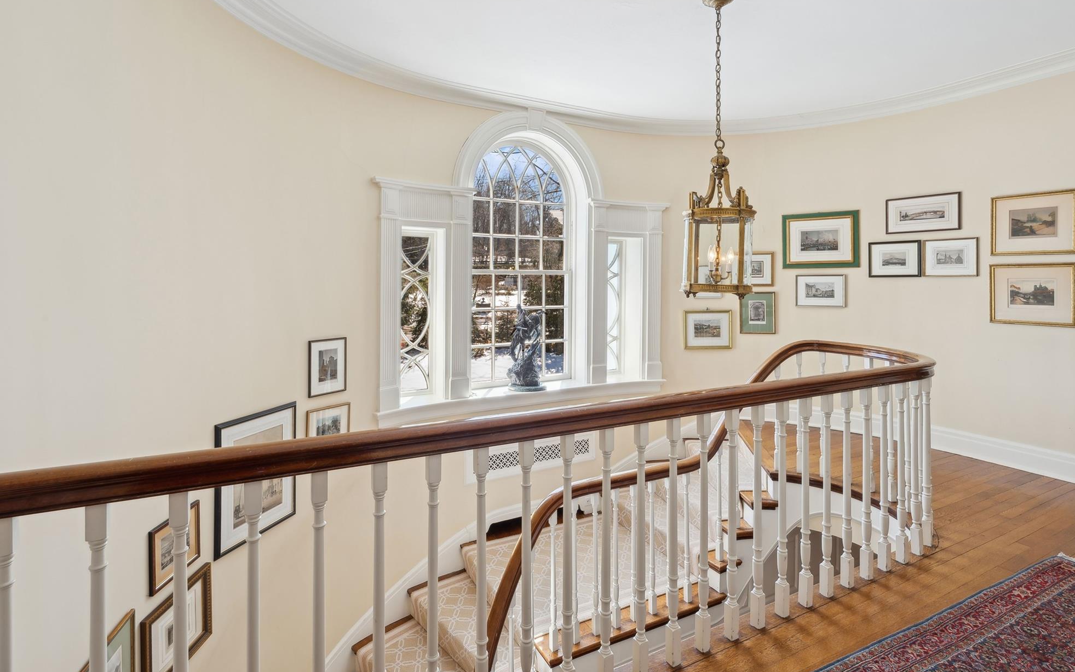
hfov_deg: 94.4
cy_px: 340
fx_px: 498
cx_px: 534
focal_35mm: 17
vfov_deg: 68.0
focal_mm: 16
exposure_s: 1/25
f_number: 13
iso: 200
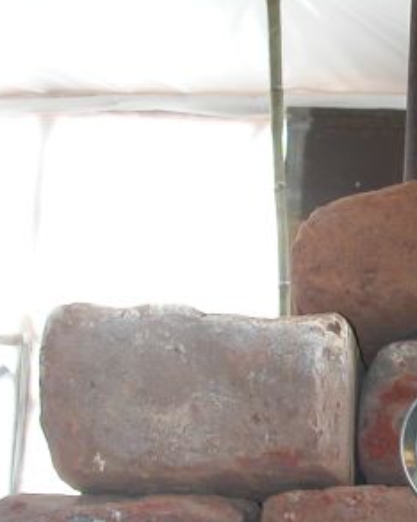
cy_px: 353
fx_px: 1220
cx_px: 478
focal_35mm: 79
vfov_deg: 24.0
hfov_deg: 18.5
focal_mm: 5.6
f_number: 4.5
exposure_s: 1/30
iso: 100
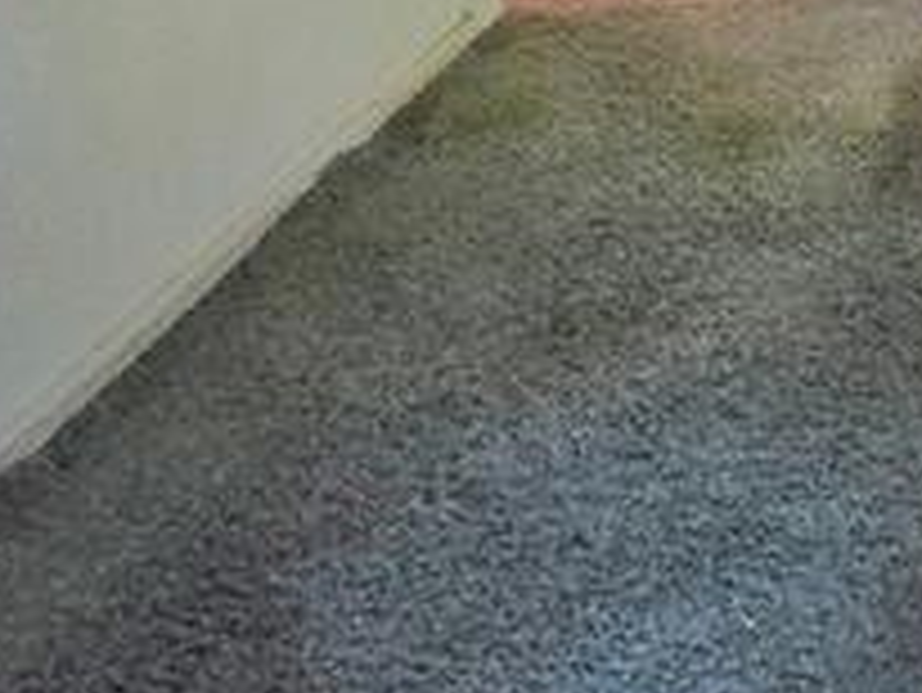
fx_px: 1732
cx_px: 1417
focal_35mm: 65
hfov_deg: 23.3
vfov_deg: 18.0
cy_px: -549
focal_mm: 1.7
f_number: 2.2
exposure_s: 1/60.2
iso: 1000
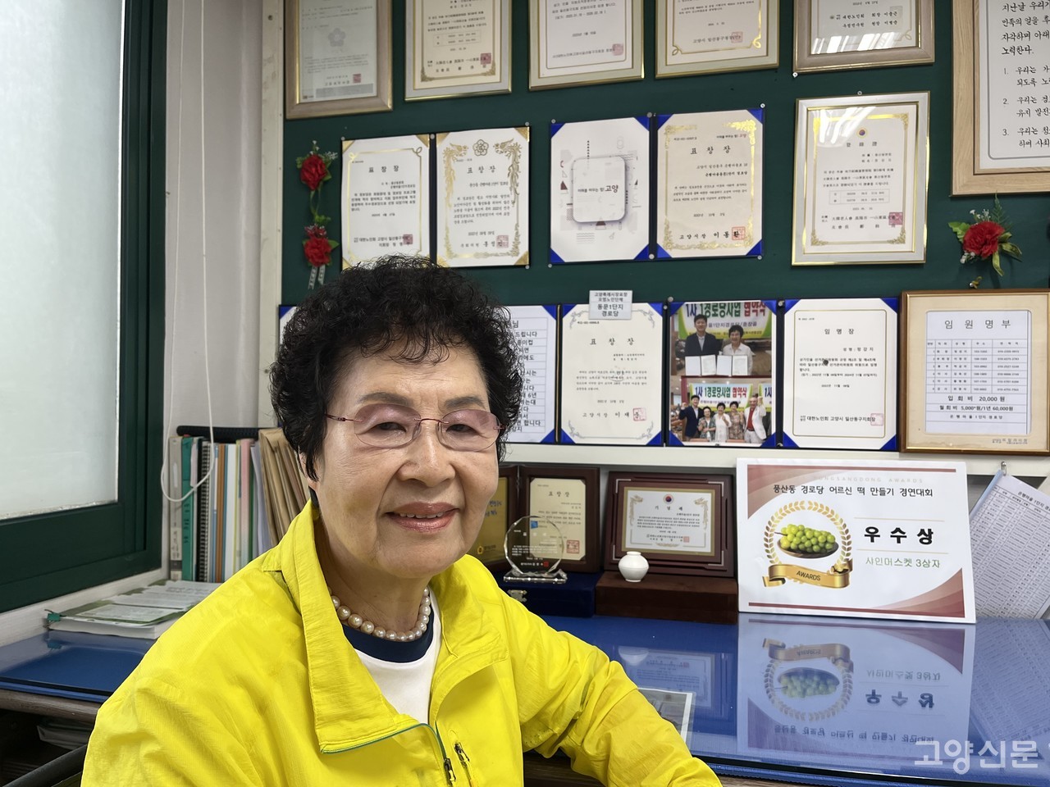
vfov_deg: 53.1
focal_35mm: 26
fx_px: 789
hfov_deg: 67.3
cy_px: 394
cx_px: 525
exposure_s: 1/120
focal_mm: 5.1
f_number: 1.6
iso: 125
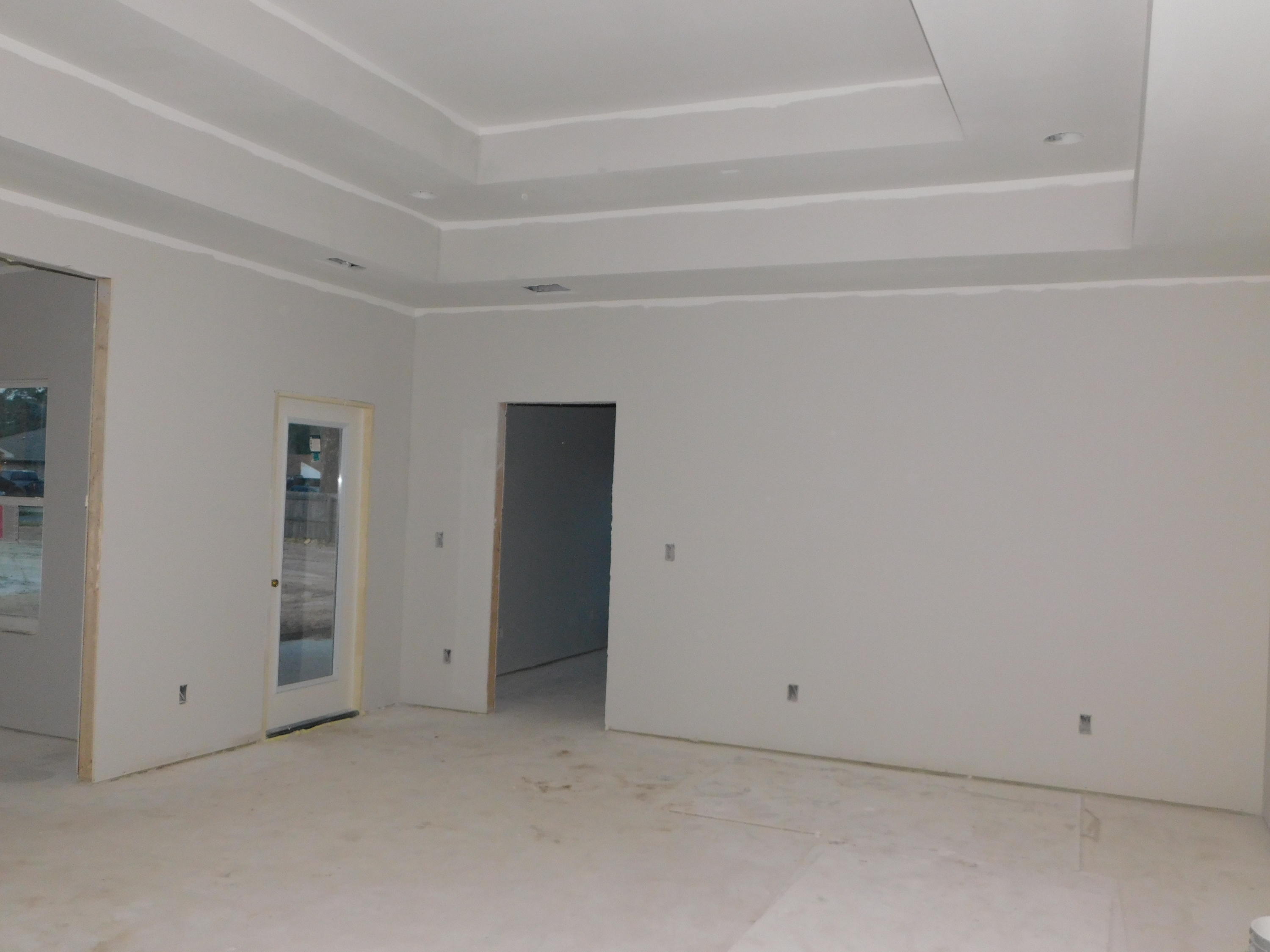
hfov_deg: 60.0
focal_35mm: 30
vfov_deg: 46.8
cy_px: 476
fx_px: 1101
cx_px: 635
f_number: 3.2
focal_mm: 5.3
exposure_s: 1/30
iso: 220
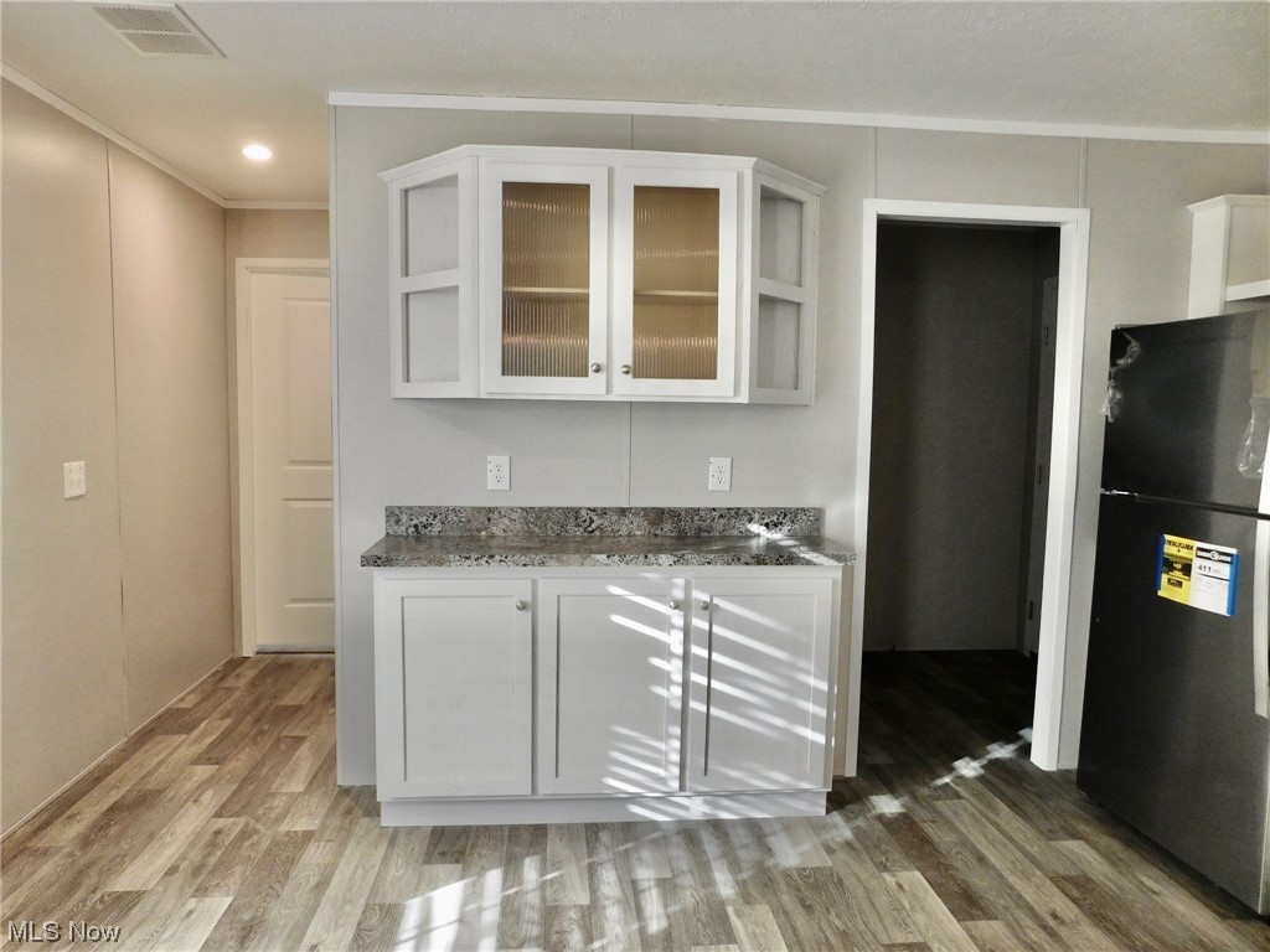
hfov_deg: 73.9
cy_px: 476
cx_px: 635
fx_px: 844
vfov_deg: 58.9
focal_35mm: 23
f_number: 3
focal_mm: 4
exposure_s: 1/30
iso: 160
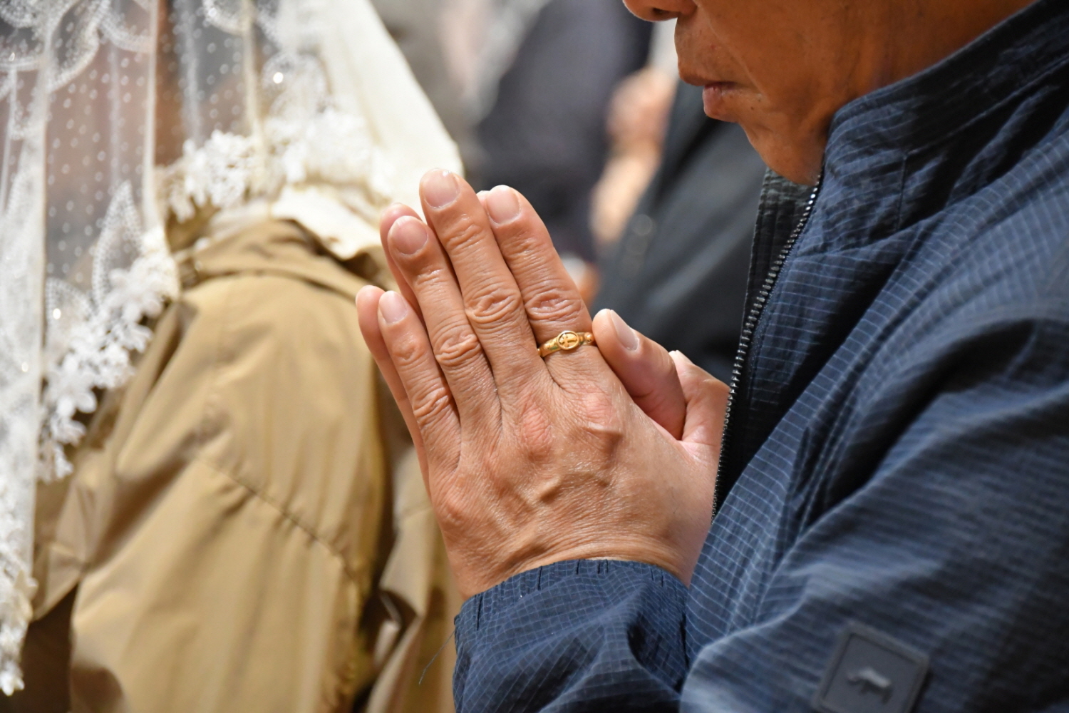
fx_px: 5552
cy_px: 356
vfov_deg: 7.3
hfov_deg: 11.0
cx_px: 534
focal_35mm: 187
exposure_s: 1/60
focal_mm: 125
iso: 6400
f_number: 6
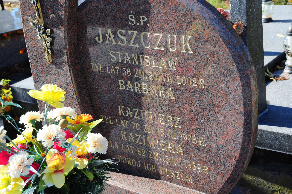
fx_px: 510
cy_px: 97
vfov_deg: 21.5
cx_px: 146
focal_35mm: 63
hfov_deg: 31.9
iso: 320
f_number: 7.1
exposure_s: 1/500
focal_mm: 42
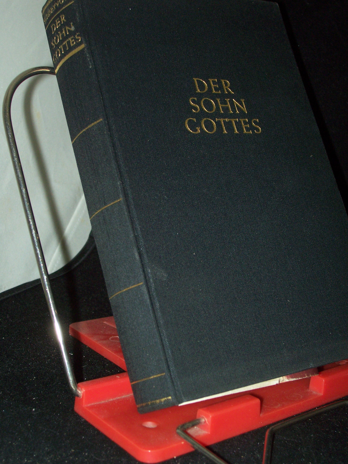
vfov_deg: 36.2
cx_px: 174
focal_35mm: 53
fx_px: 710
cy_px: 232
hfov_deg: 27.5
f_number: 3.2
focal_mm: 8.7
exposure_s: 1/80
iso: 160
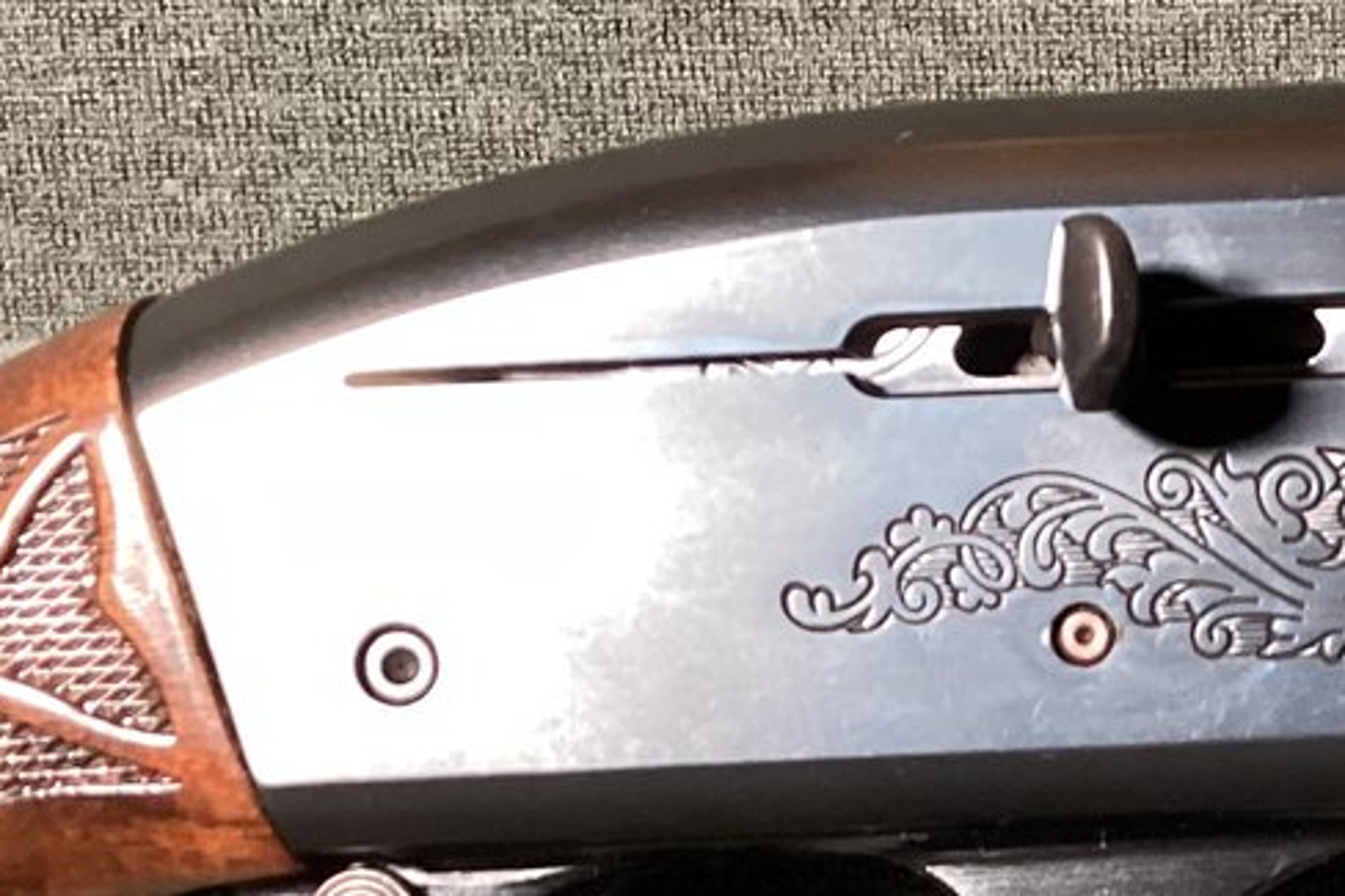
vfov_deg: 13.5
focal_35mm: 100
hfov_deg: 19.1
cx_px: 1696
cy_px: 875
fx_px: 3735
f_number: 2.4
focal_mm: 3.3
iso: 320
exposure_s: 1/30
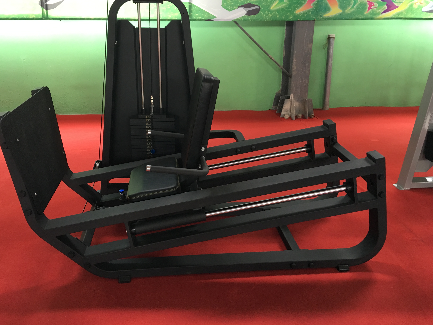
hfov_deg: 56.8
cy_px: 146
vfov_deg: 44.1
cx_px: 201
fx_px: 400
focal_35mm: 32
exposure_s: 1/33
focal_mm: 4.15
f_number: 2.2
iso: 64
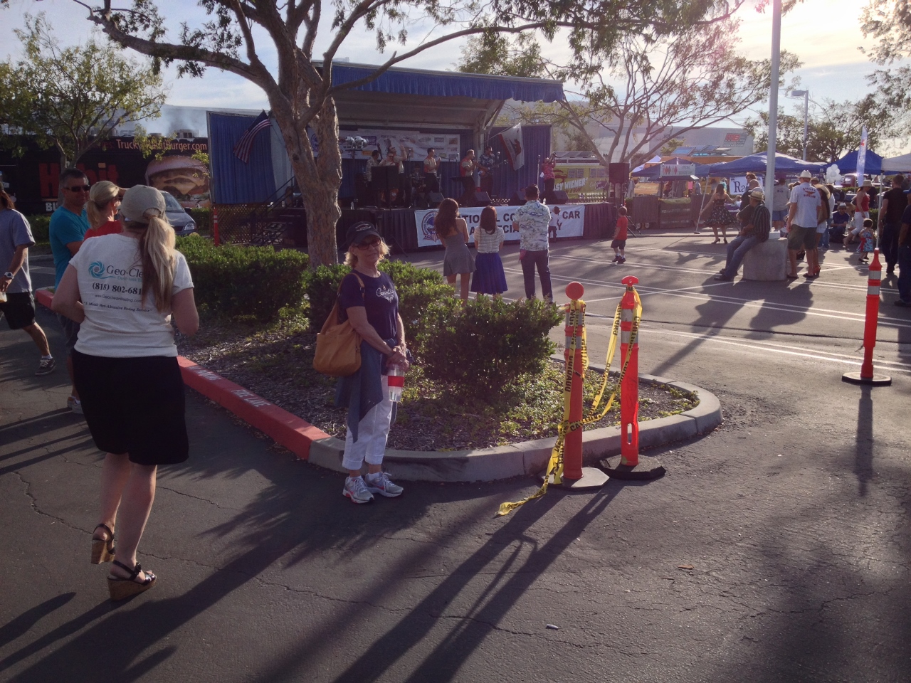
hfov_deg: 52.6
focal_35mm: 35
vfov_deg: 40.7
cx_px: 456
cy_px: 342
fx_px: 921
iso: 50
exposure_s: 1/968
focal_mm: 4.28
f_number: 2.4
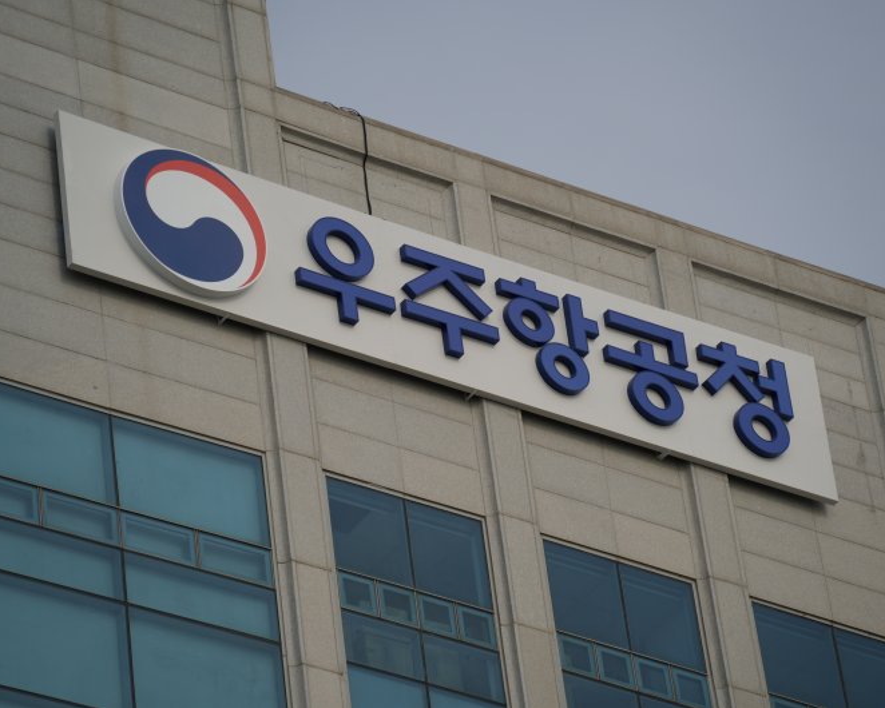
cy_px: 353
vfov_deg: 7.6
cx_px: 459
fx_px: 5319
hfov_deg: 9.5
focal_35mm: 203
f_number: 5.6
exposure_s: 1/800
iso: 100
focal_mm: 179
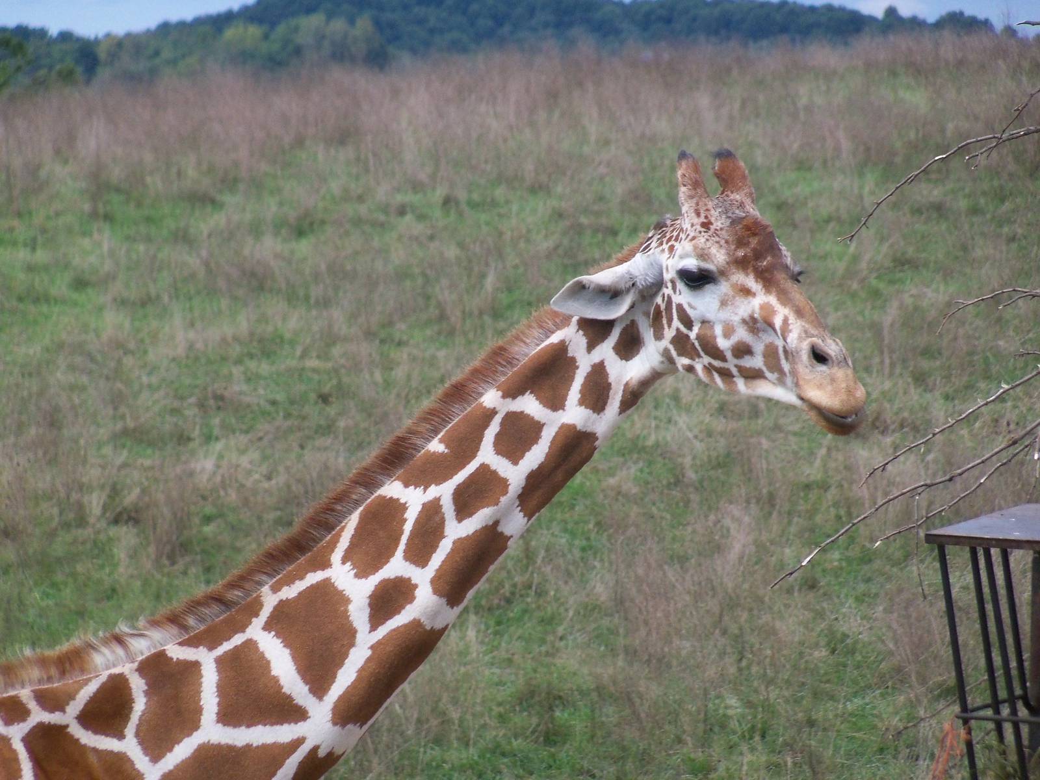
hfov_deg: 6.9
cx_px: 520
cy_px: 390
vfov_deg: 5.2
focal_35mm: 286
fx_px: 8593
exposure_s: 1/1250
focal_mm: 50.6
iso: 200
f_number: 4.5
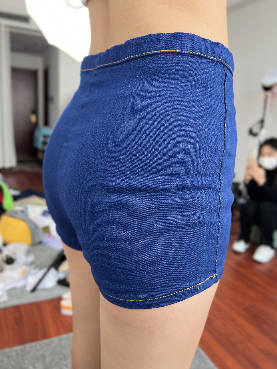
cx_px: 138
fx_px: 277
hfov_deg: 53.1
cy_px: 184
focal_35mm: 26
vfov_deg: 67.3
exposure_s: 1/121
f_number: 1.5
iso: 100
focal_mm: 5.7
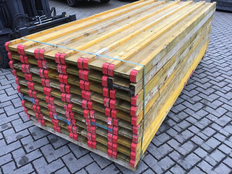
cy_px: 87
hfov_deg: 58.4
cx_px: 116
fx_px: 208
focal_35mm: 31
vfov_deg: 45.4
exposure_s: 1/100
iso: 32
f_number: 2.4
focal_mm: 3.3
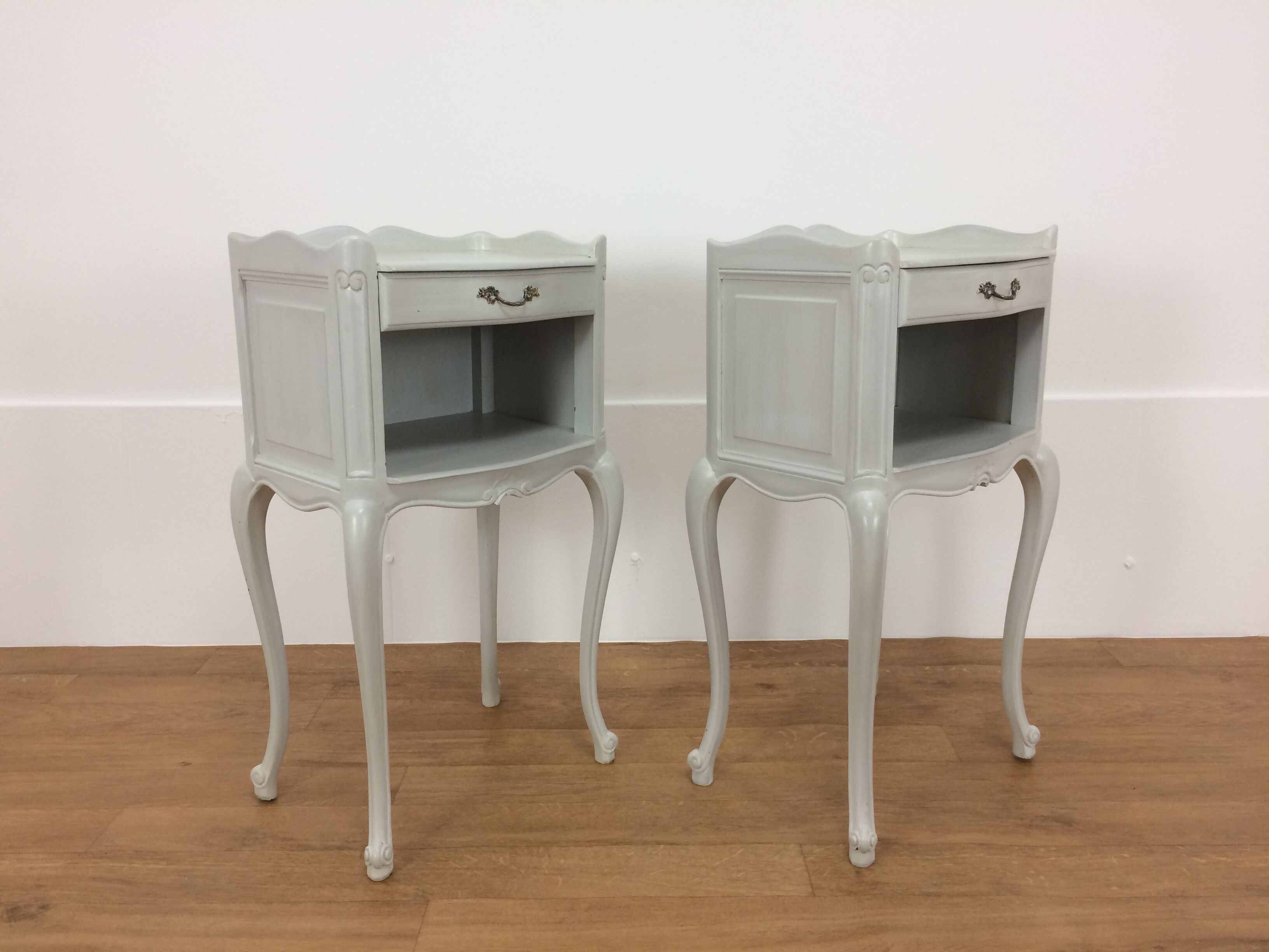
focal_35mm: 29
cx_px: 634
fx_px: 1063
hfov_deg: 61.7
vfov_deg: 48.2
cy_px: 476
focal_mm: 4.15
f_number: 2.2
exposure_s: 1/33
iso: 32
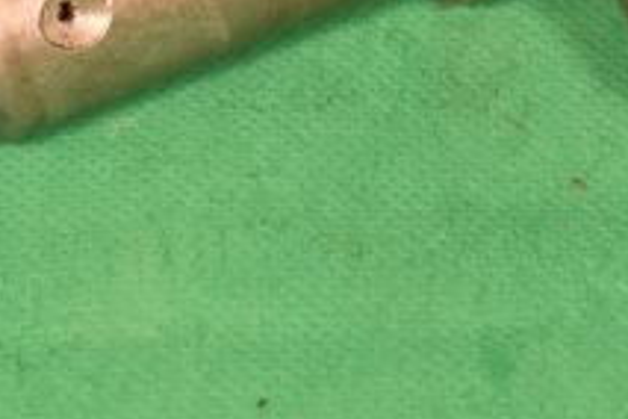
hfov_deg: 9.4
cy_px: -77
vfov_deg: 6.2
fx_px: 3837
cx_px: 386
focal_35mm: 220
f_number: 16
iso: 900
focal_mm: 52
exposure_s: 1/80
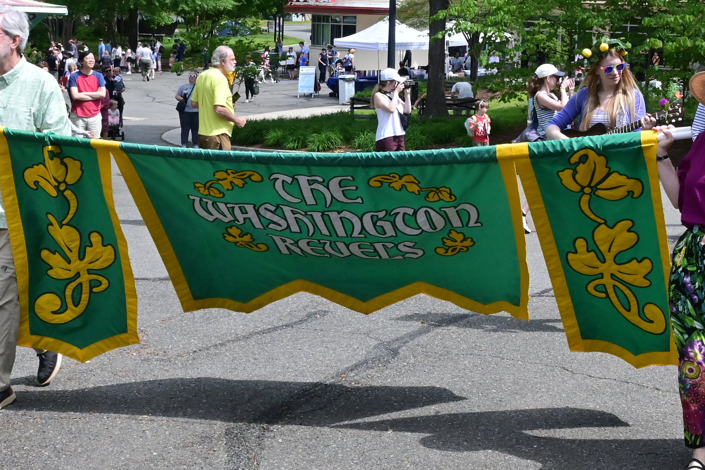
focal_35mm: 65
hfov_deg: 30.8
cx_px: 499
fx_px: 1265
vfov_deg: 21.0
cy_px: 157
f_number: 14
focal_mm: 20.5
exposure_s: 1/800
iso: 1000
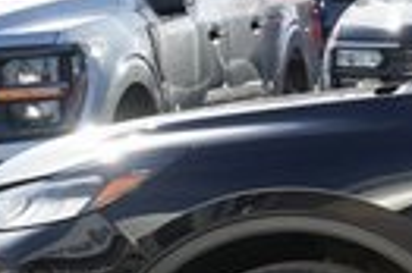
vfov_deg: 5.0
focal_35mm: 274
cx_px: 862
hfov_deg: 7.2
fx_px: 3132
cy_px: 105
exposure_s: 1/125
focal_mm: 56
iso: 100
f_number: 9
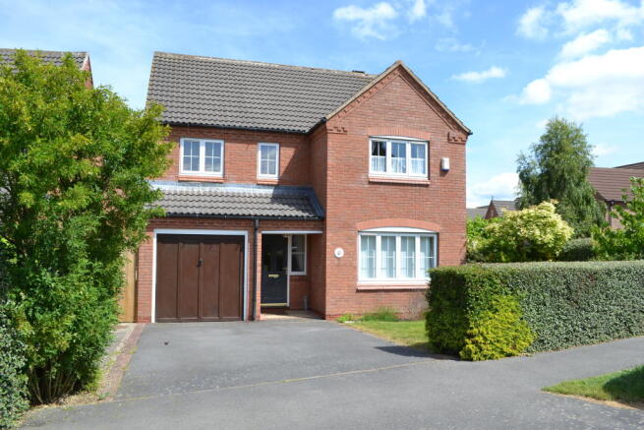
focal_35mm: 27
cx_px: 322
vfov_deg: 48.0
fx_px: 483
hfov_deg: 67.4
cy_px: 215
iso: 100
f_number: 7.1
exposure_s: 1/200
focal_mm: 18
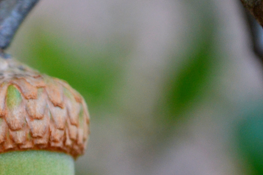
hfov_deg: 9.2
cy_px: 128
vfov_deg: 6.1
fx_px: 1632
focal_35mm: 223
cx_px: 4
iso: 800
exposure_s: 1/30
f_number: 5.6
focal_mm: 55
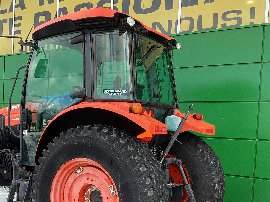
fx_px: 359
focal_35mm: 46
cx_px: 94
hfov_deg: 40.8
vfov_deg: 31.1
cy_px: 147
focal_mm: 3.3
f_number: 2.4
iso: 25
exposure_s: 1/187
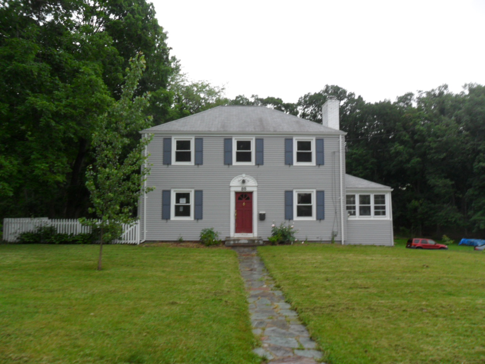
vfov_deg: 51.4
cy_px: 182
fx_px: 378
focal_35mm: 27
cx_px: 242
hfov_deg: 65.3
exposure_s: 1/180
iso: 100
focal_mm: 4.9
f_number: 3.5
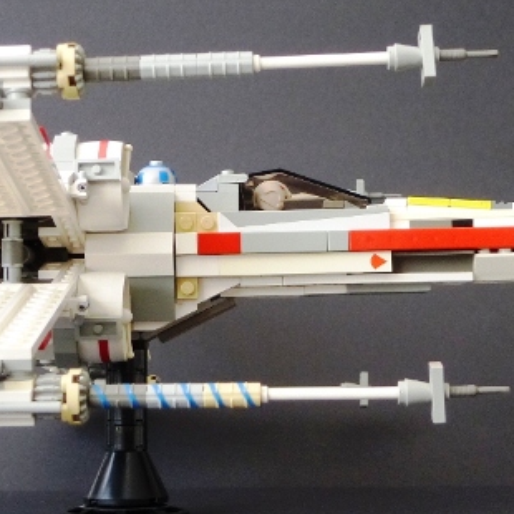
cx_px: 289
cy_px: 245
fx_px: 1378
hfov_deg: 21.1
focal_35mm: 82
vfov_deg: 21.1
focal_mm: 8
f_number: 4
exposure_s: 1/20
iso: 400
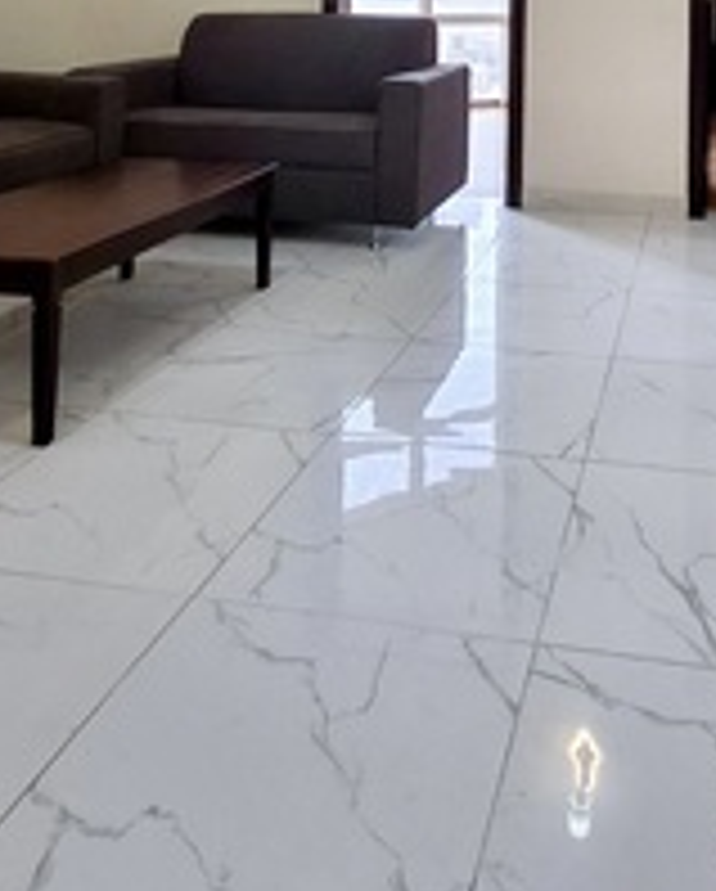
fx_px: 951
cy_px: -38
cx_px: 543
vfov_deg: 42.0
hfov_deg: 40.0
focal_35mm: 36
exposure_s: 1/40
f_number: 2.2
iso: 64
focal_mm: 1.64
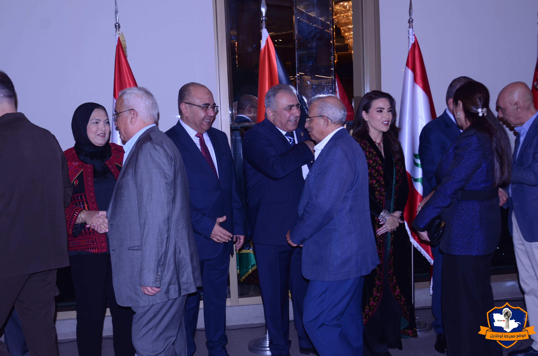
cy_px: 178
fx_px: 537
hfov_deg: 53.2
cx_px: 269
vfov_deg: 36.7
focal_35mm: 36
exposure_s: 1/160
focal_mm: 24
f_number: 4.5
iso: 320
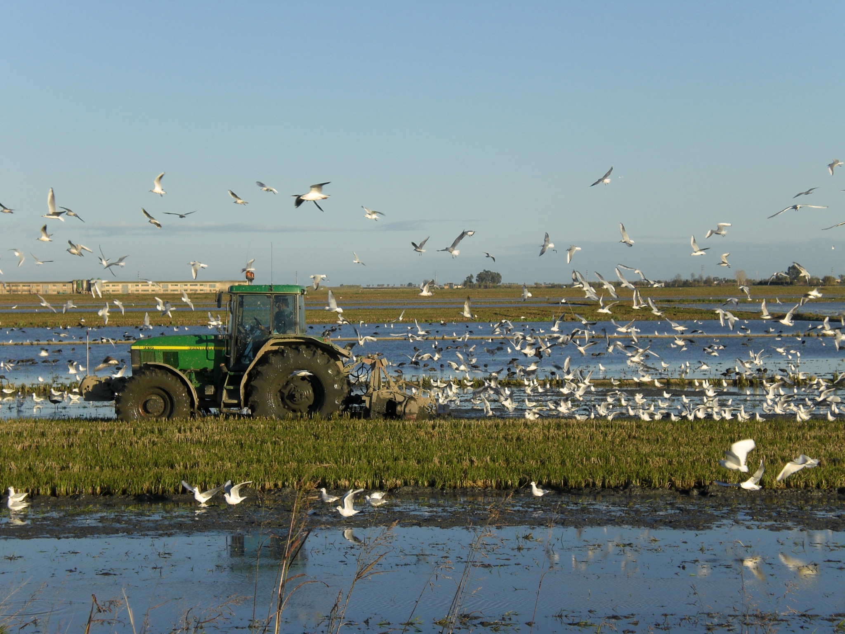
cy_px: 317
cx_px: 422
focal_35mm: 87
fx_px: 2124
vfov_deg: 17.0
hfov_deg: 22.5
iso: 50
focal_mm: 14.49
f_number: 5
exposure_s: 1/250
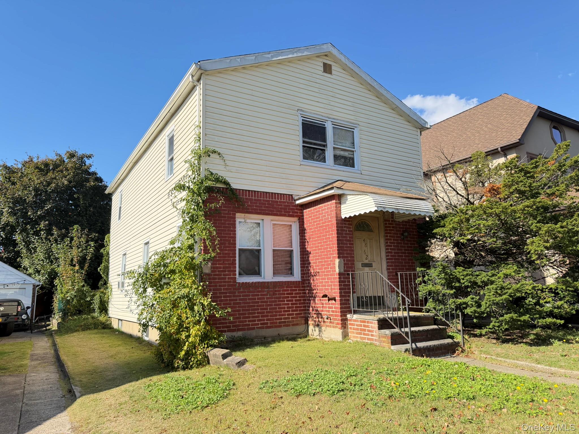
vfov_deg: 56.8
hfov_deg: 71.6
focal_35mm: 24
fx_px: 401
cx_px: 290
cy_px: 217
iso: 100
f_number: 1.78
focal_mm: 6.76
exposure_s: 1/1949
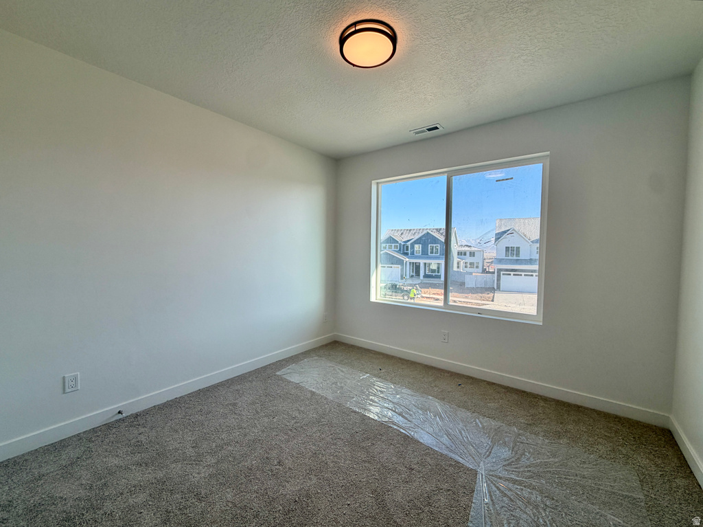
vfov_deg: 85.6
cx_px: 352
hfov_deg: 102.1
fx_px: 284
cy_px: 264
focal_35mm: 14
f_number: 2.2
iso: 40
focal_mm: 2.22
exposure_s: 1/177
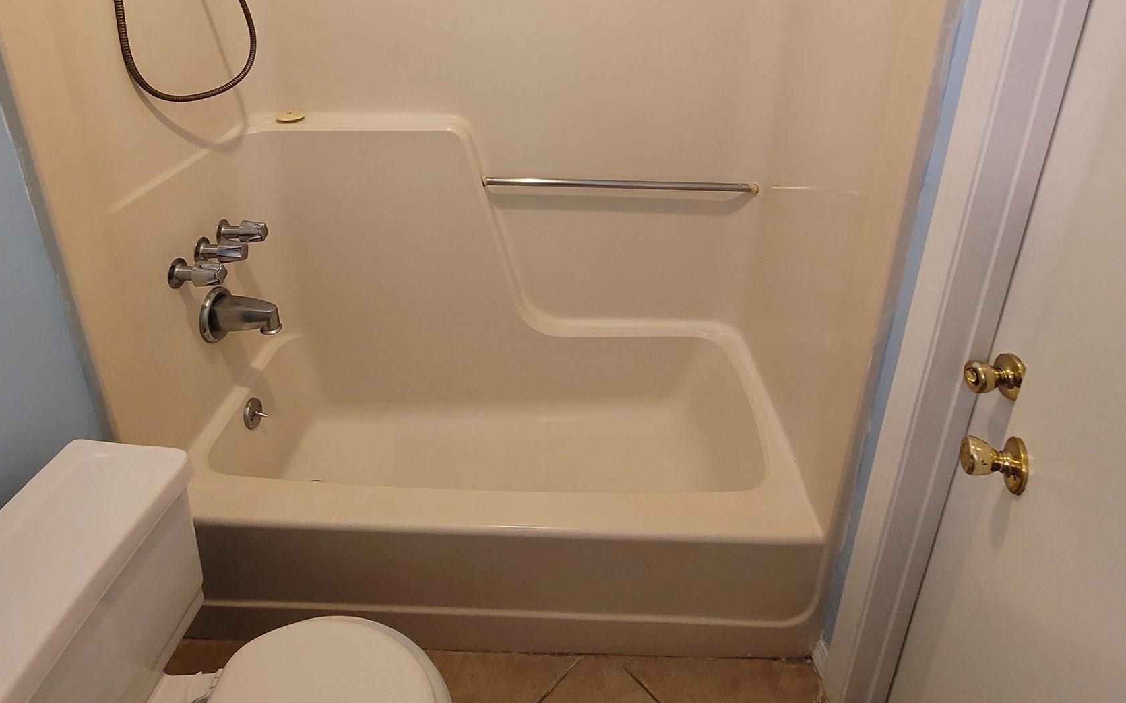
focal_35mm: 19
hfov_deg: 88.0
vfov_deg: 57.9
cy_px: 149
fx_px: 583
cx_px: 548
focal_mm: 2.2
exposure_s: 1/40
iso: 320
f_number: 2.2
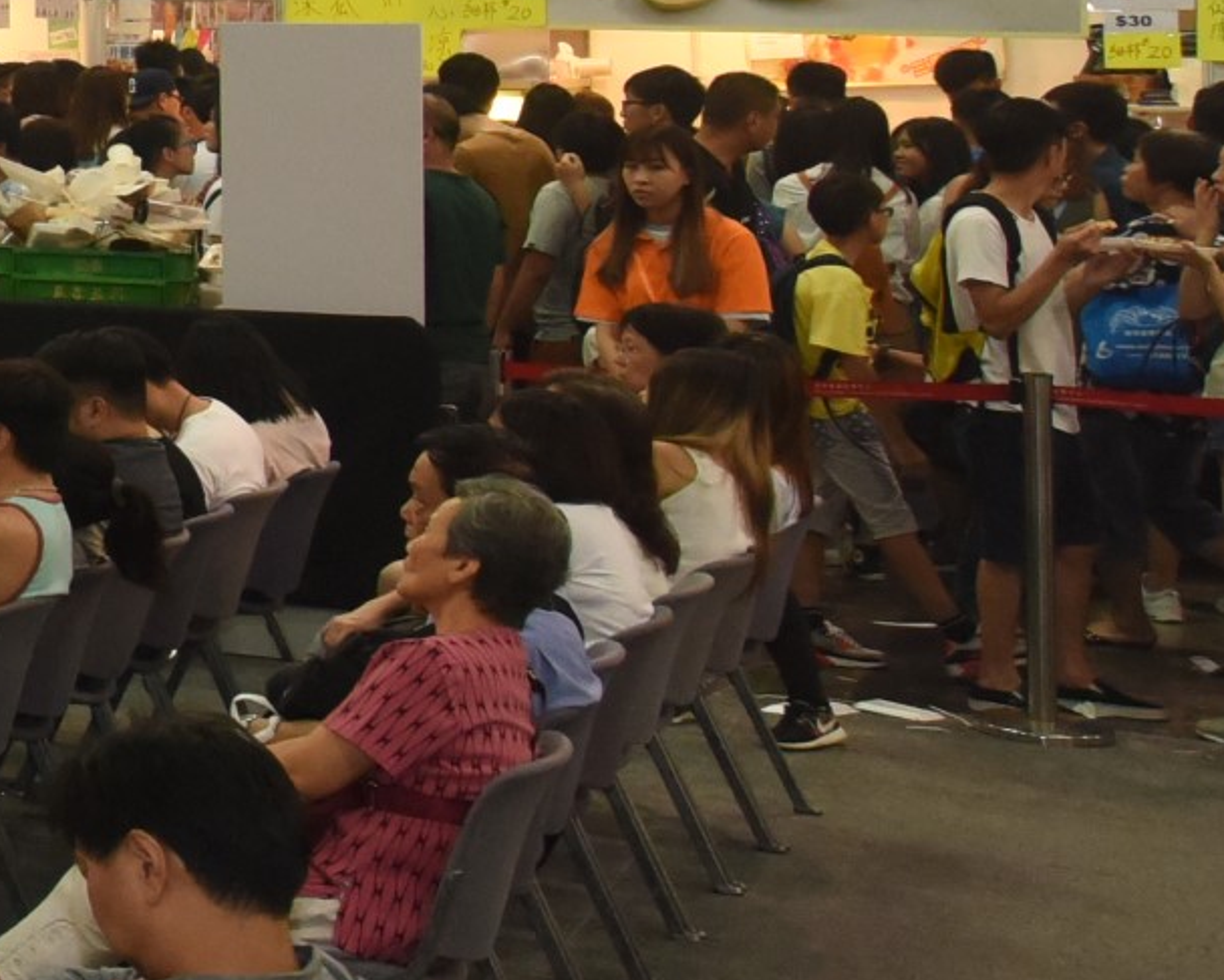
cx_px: -1856
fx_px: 3262
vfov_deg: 16.6
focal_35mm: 90
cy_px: -66
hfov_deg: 13.7
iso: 2000
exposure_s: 1/80
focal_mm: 18
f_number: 5.6
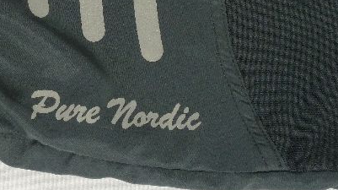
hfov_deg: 15.6
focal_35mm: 137
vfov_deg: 8.8
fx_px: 1227
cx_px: 65
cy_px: -22
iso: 250
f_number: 4
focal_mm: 10.3
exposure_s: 1/40
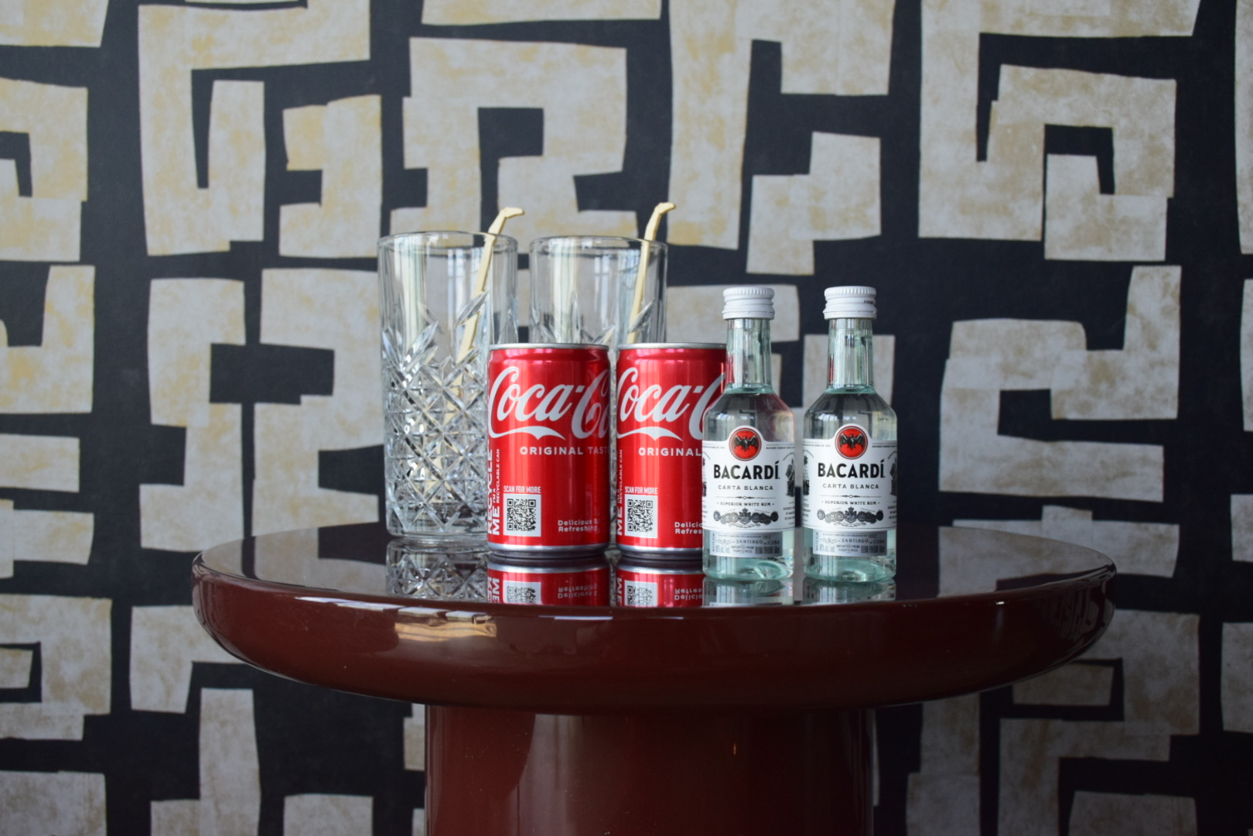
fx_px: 1357
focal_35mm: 39
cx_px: 626
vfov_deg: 34.2
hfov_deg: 49.6
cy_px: 418
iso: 1250
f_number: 6.3
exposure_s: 1/160
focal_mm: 26
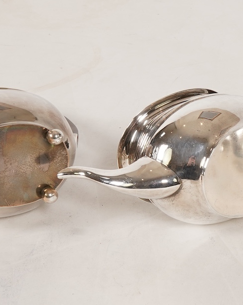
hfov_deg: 14.0
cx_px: 240
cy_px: 130
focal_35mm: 108
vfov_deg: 17.8
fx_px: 972
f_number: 22
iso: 400
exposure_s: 1/125
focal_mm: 30
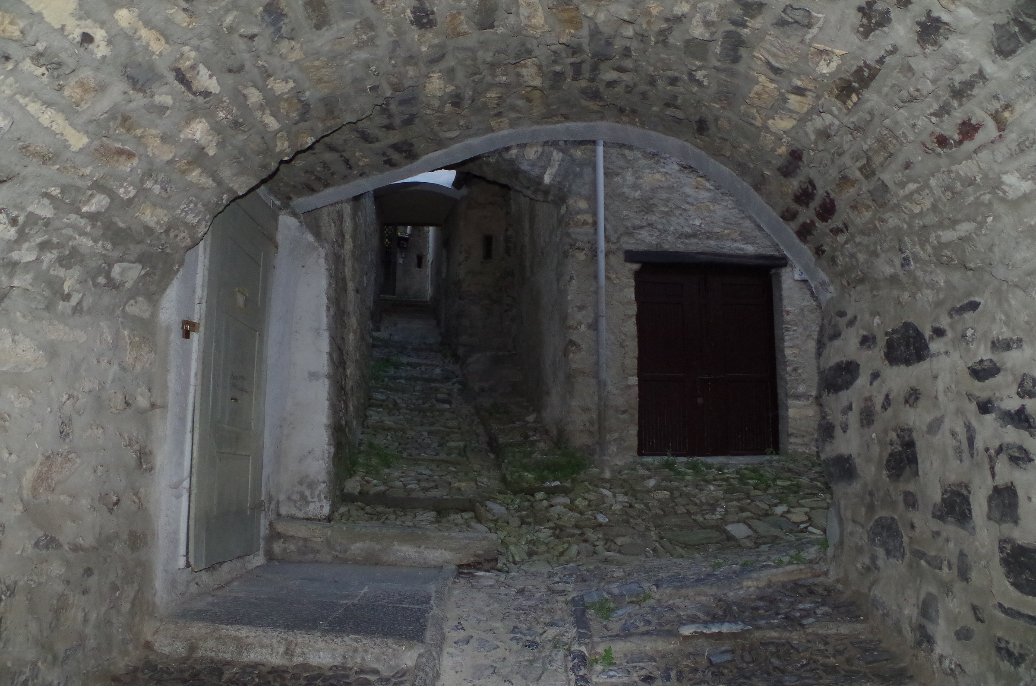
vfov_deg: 47.7
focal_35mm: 27
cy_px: 343
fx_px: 775
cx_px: 518
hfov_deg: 67.5
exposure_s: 1/180
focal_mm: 18
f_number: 11
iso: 3200
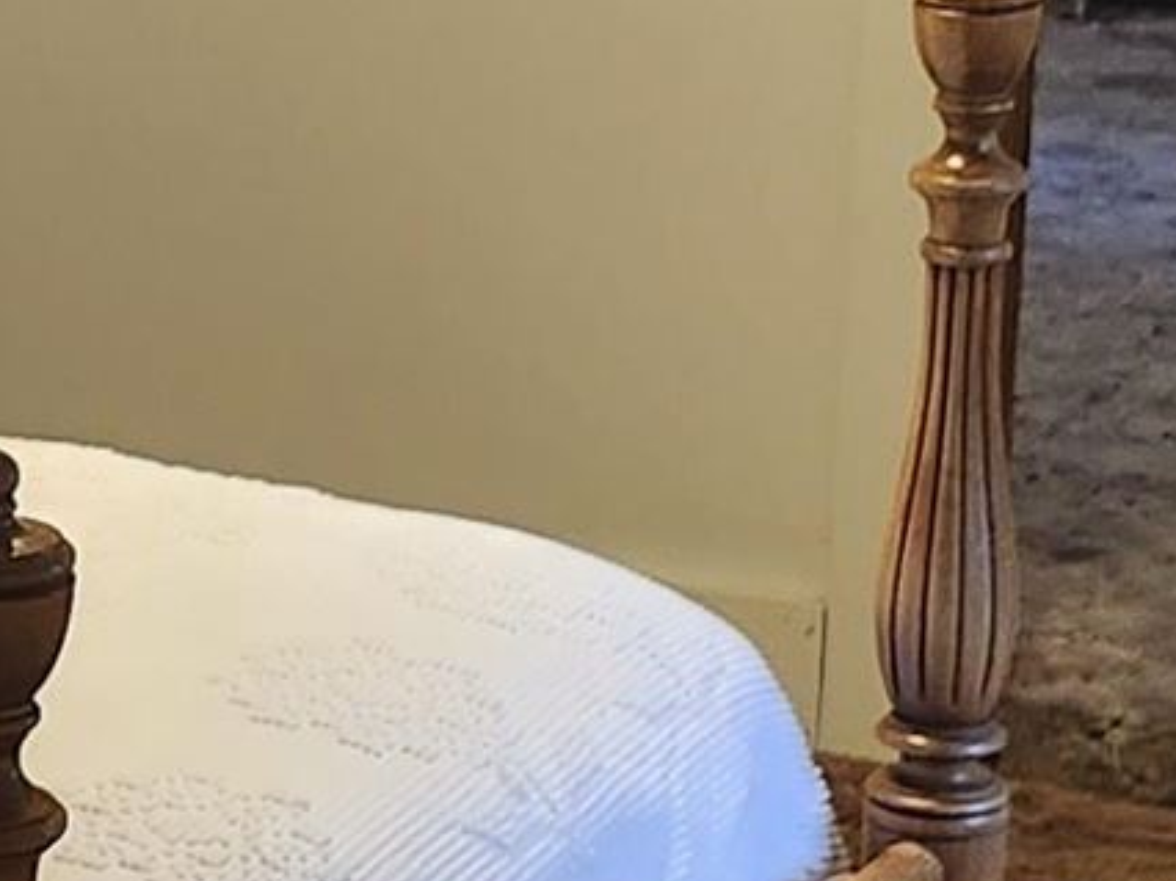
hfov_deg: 11.6
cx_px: -268
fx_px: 5636
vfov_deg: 8.9
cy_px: 525
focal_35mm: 166
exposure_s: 1/120
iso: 500
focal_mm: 5.54
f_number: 1.8
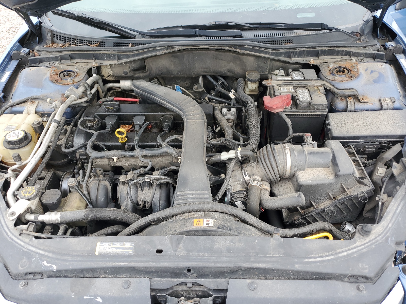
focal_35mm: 26
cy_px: 152
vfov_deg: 53.1
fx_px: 305
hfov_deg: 67.3
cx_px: 203
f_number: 1.5
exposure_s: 1/294
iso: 50
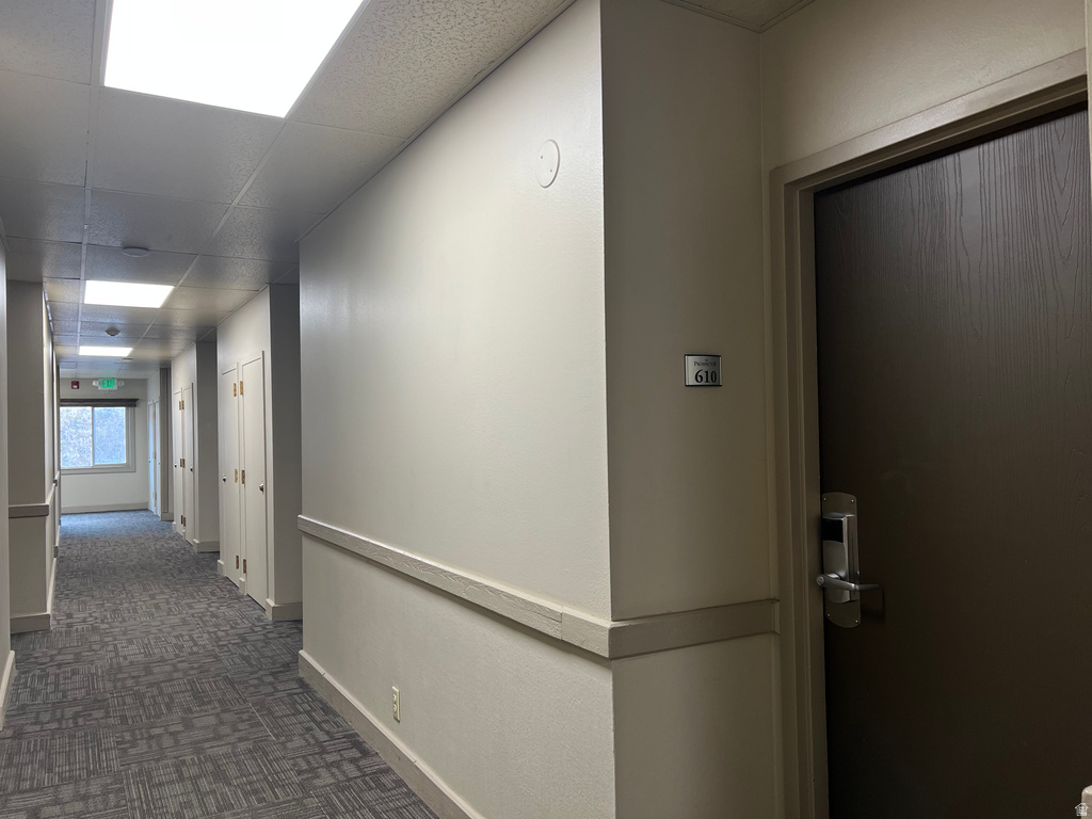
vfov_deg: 53.1
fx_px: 820
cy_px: 410
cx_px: 546
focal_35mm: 26
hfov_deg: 67.3
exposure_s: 1/120
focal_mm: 5.7
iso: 125
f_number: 1.5
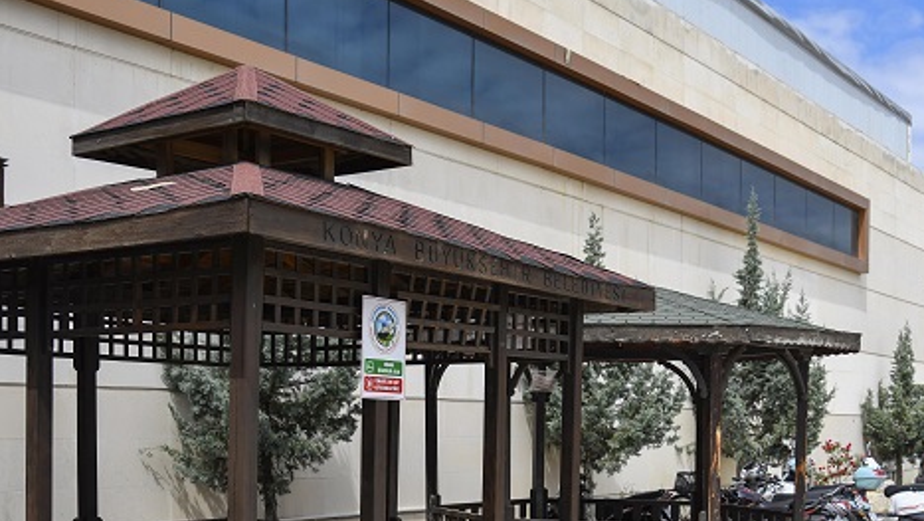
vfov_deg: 22.4
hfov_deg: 39.8
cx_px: 491
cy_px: 486
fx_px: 1274
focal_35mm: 52
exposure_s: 1/1600
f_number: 2.8
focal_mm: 29
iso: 80
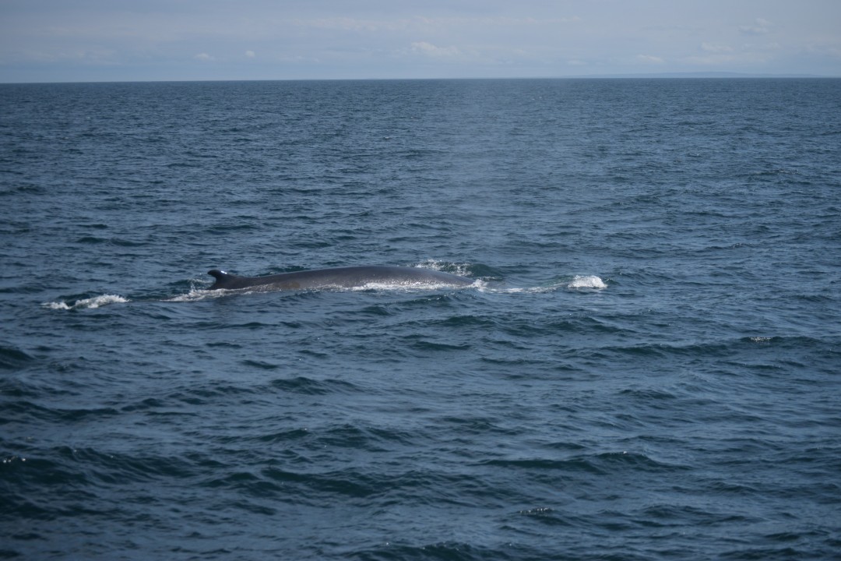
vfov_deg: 15.2
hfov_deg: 22.6
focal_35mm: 90
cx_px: 420
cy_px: 280
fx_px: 2102
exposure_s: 1/4000
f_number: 4
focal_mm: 60
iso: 200
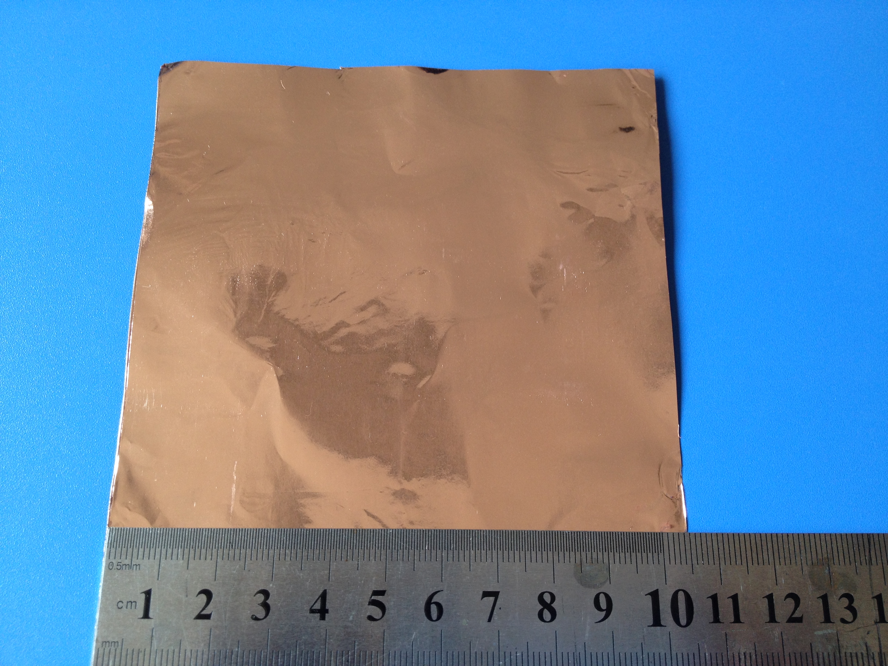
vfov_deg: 40.7
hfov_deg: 52.6
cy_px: 333
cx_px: 444
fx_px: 898
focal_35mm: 35
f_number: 2.4
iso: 64
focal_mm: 4.28
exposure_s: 1/60
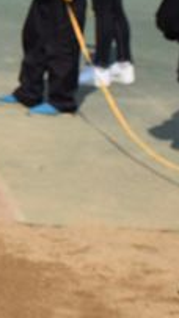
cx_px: -199
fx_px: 1462
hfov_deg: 6.7
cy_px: 56
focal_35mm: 173
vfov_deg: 12.4
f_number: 7.1
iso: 400
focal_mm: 32
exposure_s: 1/1600
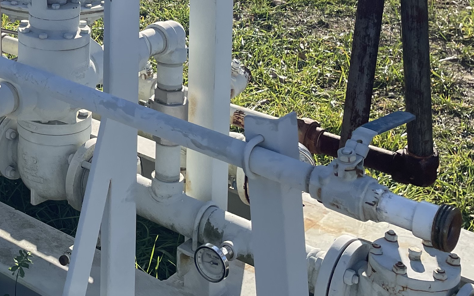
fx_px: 917
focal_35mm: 71
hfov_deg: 27.4
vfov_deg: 17.0
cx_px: 8
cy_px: -118
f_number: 1.6
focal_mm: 4.2
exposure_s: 1/2132
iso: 32
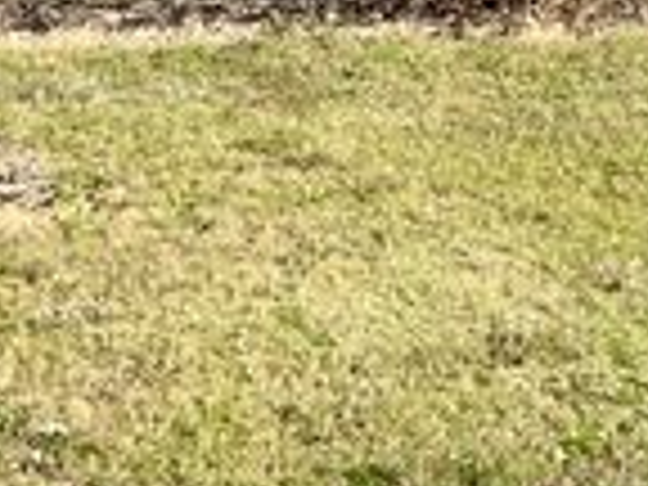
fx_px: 1760
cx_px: 590
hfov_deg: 20.4
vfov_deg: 14.6
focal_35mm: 94
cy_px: -263
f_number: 1.8
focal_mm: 3
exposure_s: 1/1912
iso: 25
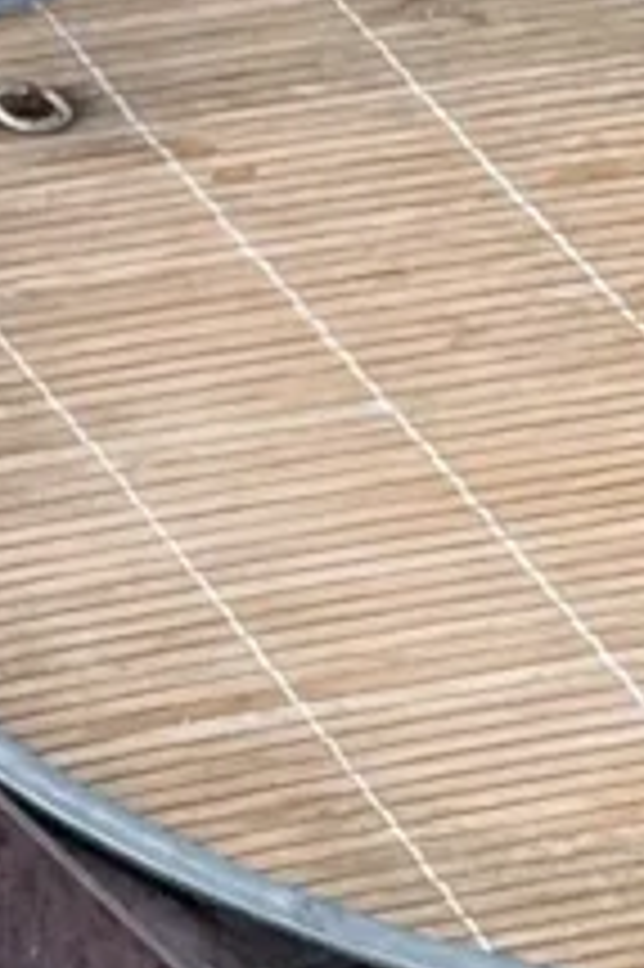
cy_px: -1959
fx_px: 9003
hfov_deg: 3.9
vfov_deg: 5.7
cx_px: -1621
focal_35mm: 335
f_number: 1.78
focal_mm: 6.76
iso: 100
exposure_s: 1/109
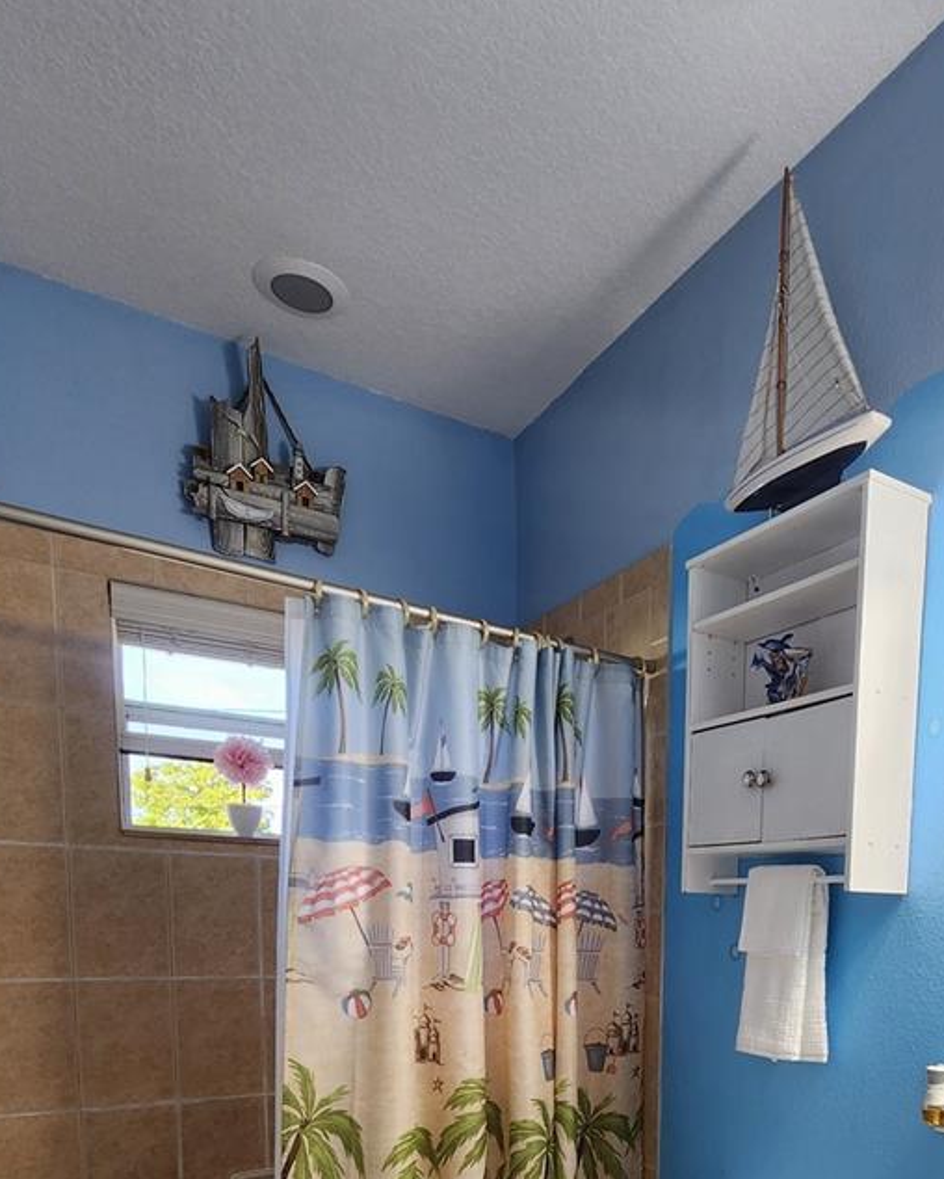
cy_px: 1021
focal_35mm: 24
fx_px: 837
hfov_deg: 56.9
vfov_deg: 61.3
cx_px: 663
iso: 80
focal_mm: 2.2
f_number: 2.2
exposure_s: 1/60
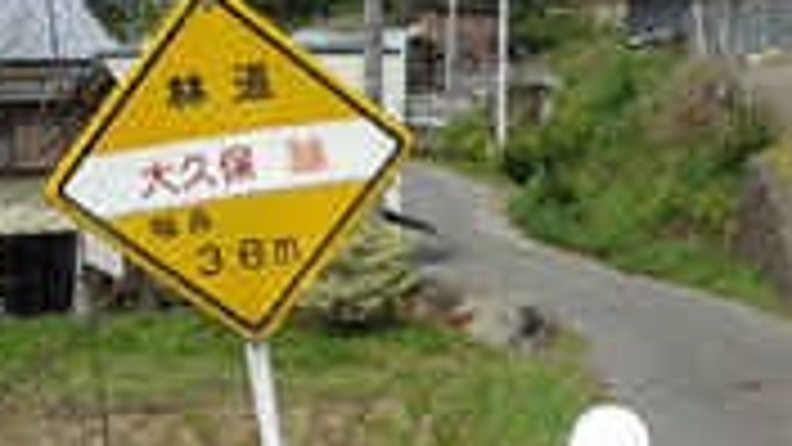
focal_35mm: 106
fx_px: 2226
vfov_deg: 11.4
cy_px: 383
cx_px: 693
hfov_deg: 19.8
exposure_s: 1/400
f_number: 4.8
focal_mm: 5.8
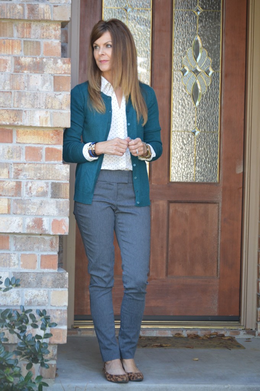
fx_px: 1628
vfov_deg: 13.7
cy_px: 196
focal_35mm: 150
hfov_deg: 9.1
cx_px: 130
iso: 560
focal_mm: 100
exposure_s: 1/125
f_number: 4.8
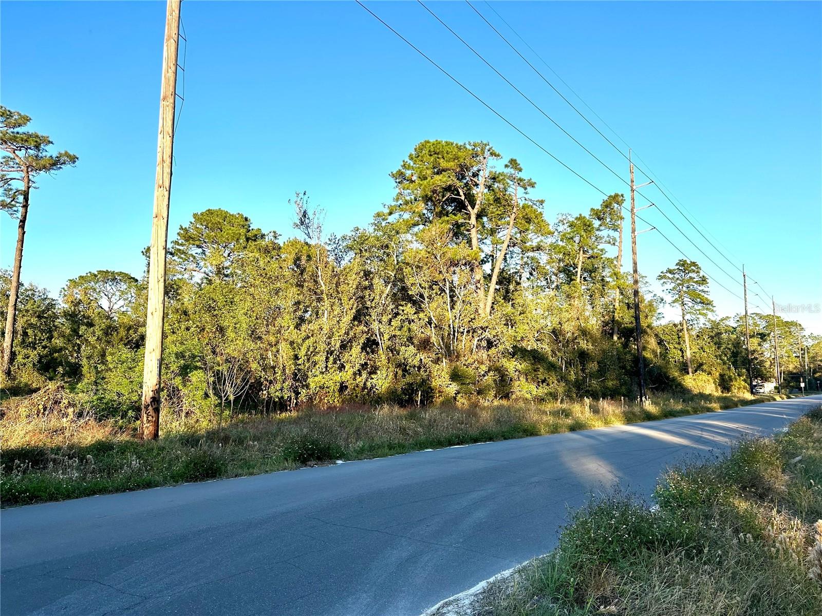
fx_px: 570
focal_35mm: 24
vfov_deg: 56.8
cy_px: 308
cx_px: 411
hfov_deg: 71.6
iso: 80
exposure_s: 1/1845
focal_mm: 6.86
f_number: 1.78
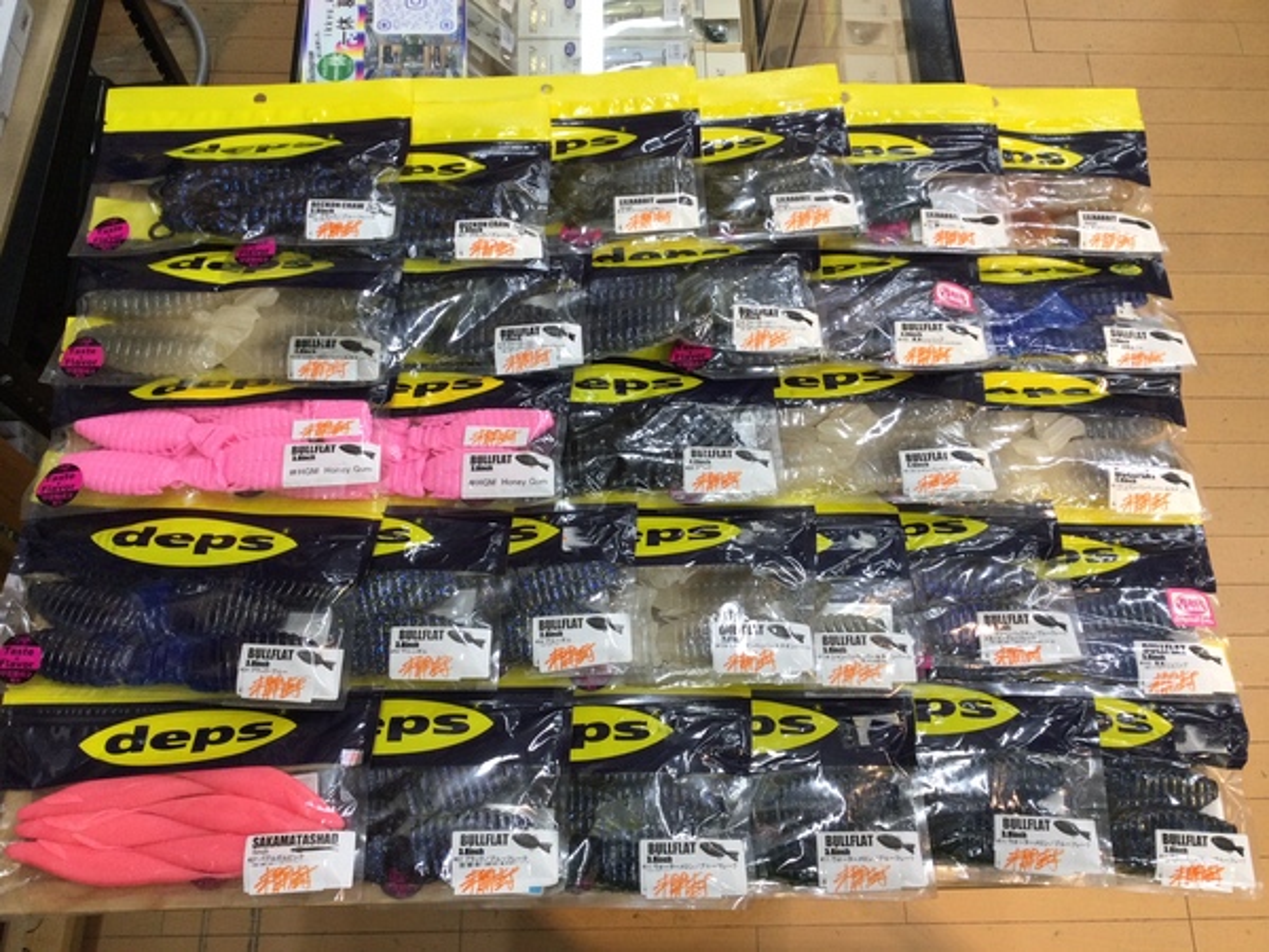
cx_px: 634
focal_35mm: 31
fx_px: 1136
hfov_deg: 58.4
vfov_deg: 45.4
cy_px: 476
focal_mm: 3.3
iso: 32
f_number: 2.4
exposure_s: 1/40
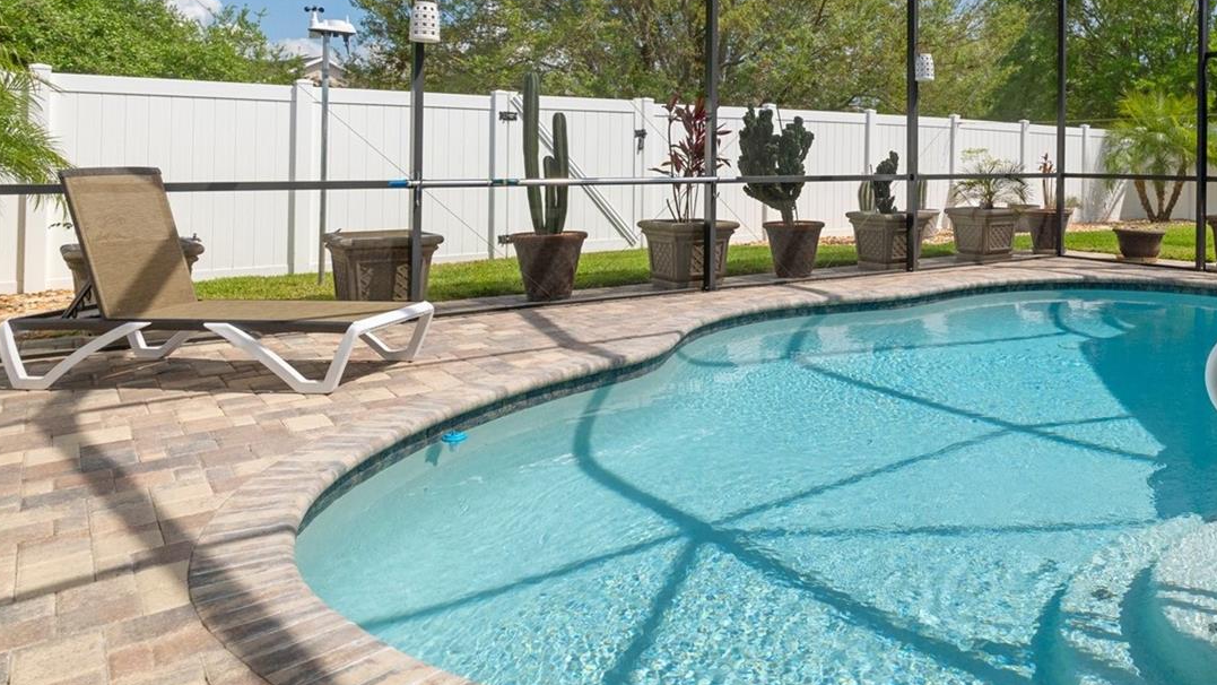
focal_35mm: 28
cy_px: 170
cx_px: 894
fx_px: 904
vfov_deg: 40.3
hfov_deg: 64.4
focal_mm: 12
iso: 320
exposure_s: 1/350
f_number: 8
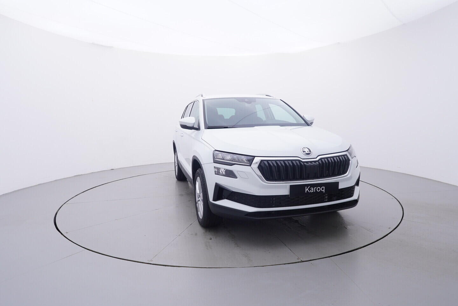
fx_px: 286
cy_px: 153
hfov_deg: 77.3
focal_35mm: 22
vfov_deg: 56.2
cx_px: 229
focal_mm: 15
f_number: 5
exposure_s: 1/80
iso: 200
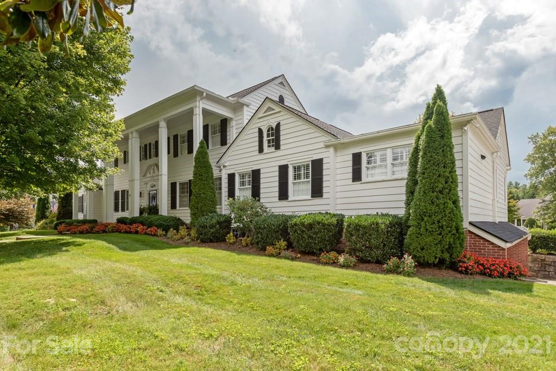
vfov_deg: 64.6
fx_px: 294
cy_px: 186
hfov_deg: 86.9
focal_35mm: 19
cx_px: 278
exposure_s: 1/640
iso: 250
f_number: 8
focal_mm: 19
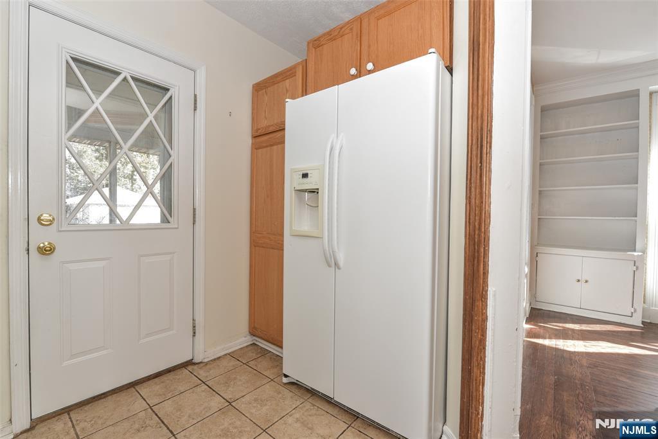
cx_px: 329
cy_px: 220
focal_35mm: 16
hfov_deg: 96.7
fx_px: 292
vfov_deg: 73.8
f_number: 5.6
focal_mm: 16
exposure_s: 1/125
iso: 800
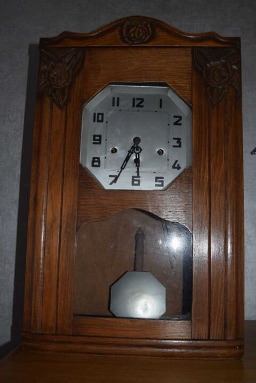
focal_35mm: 33
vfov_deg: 57.2
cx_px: 128
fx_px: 352
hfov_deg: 40.0
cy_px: 192
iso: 450
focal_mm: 22
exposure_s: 1/60
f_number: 3.5
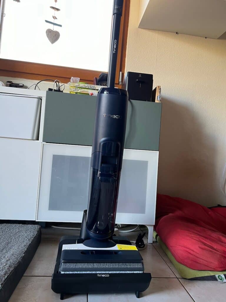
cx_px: 113
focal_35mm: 26
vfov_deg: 67.3
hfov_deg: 53.1
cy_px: 151
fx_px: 226
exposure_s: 1/86
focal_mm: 5.7
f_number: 1.5
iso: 125
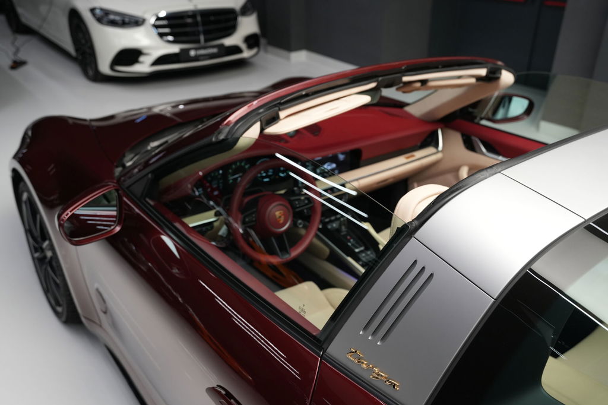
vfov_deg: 37.8
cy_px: 202
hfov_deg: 54.4
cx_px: 304
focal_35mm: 35
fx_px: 591
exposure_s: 1/40
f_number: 4
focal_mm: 35
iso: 1600
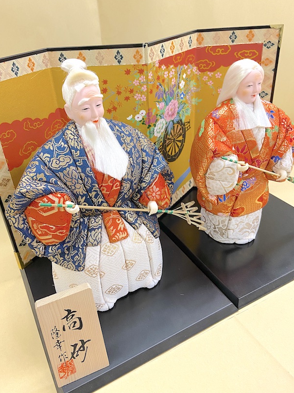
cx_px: 143
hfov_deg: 48.2
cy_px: 189
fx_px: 328
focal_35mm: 29
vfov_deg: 61.6
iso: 125
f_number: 1.8
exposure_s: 1/60
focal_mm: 4.25
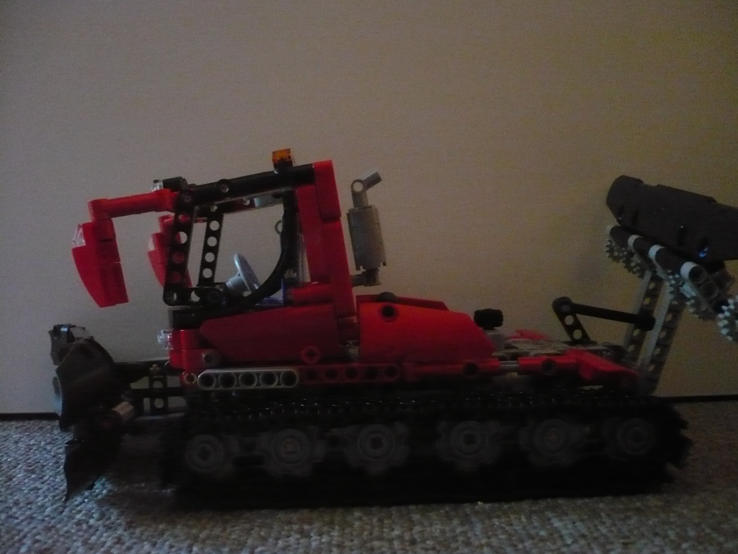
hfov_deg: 52.6
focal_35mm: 35
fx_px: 746
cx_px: 369
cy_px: 277
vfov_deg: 40.7
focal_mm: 5.8
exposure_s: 1/8
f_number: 2.8
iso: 800
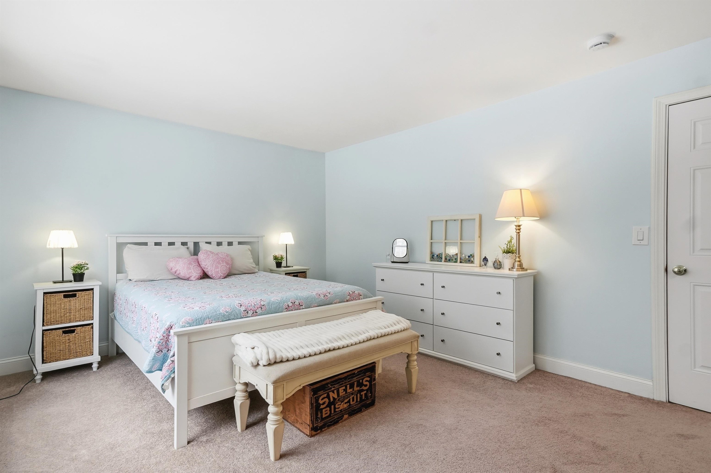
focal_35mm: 16
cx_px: 356
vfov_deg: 71.9
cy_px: 236
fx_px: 326
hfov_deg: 95.0
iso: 800
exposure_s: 1/400
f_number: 7.1
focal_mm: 11
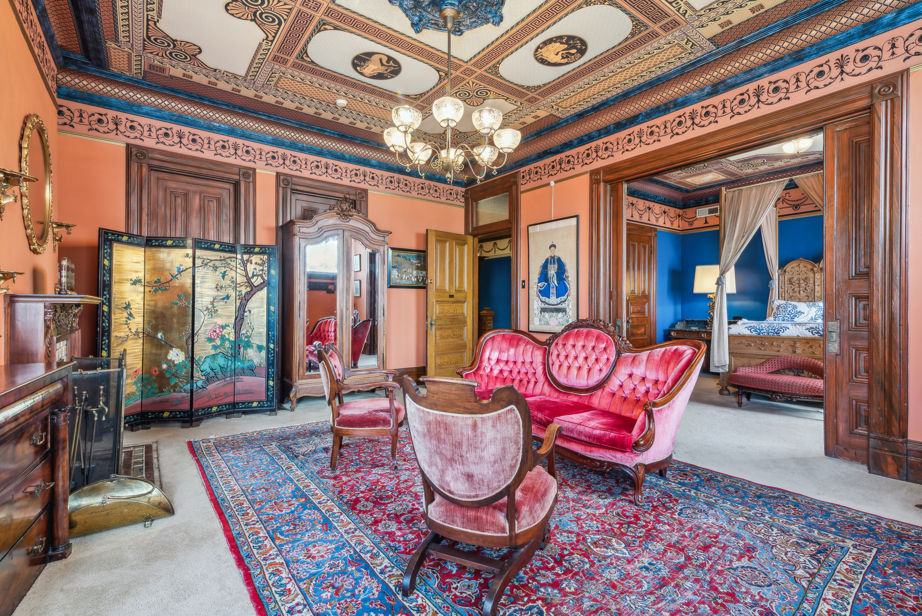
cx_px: 461
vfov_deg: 73.8
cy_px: 308
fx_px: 410
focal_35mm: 16
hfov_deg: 96.7
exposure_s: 1/6
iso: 400
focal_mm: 16
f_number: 8
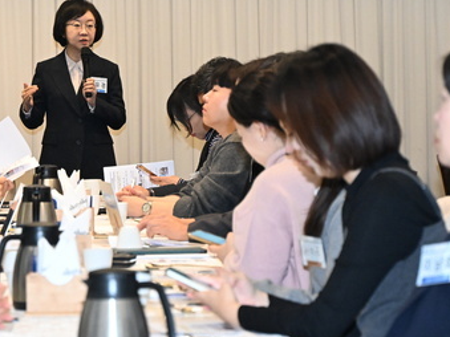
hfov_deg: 10.5
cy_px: 99
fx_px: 2430
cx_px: 57
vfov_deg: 7.9
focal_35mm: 187
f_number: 6.3
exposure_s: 1/200
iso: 8000
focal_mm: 105
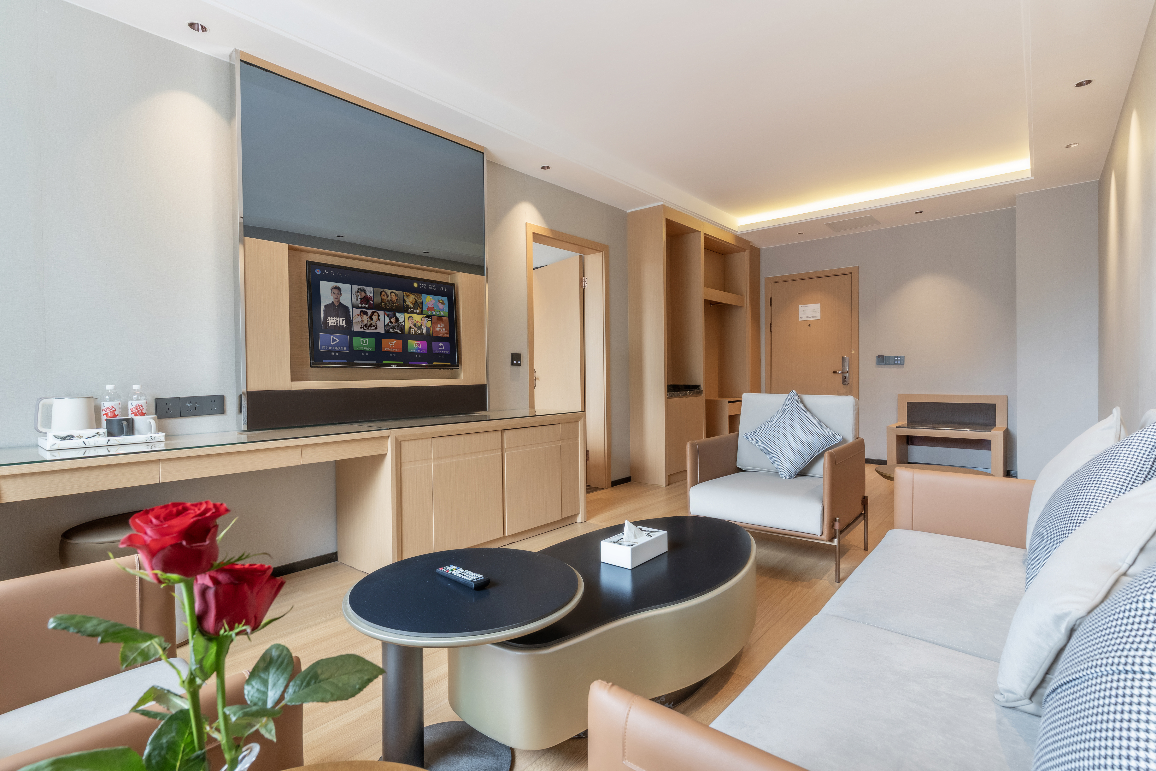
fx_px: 546
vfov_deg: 70.4
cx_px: 578
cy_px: 386
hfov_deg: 93.3
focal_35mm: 17
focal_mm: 17
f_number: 10
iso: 1000
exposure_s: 1/50
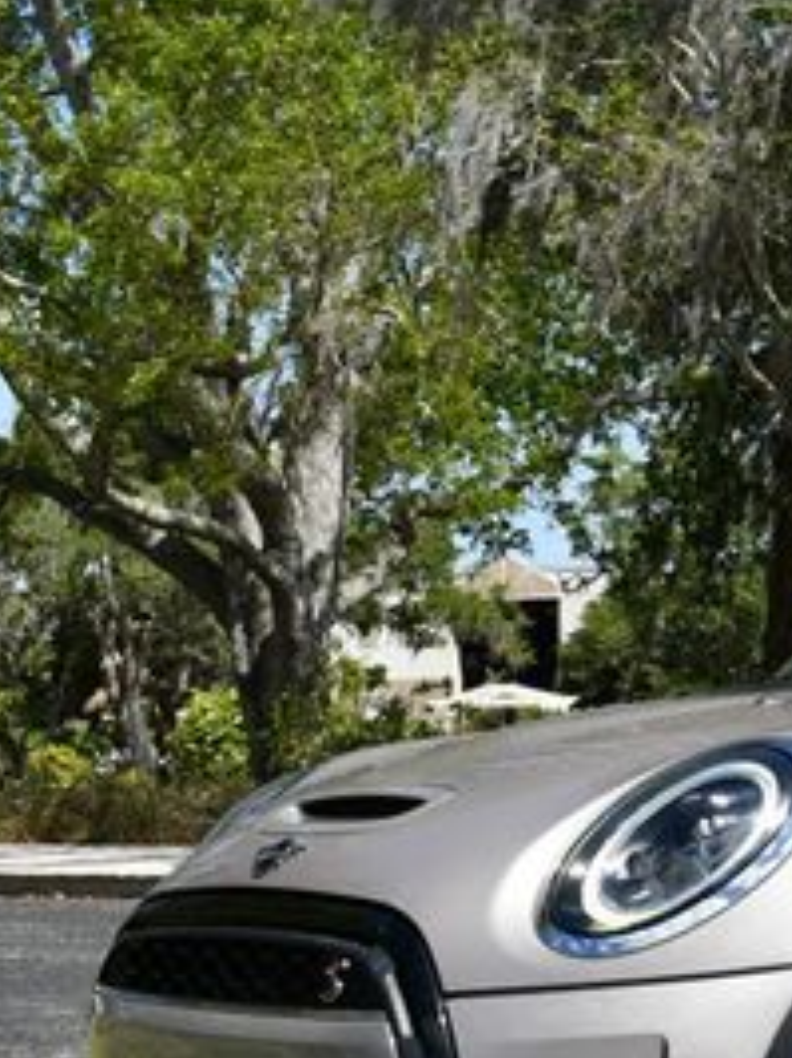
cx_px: 1174
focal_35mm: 102
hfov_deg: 13.7
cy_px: 680
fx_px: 3117
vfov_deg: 19.2
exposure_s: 1/320
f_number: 8
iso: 100
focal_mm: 22
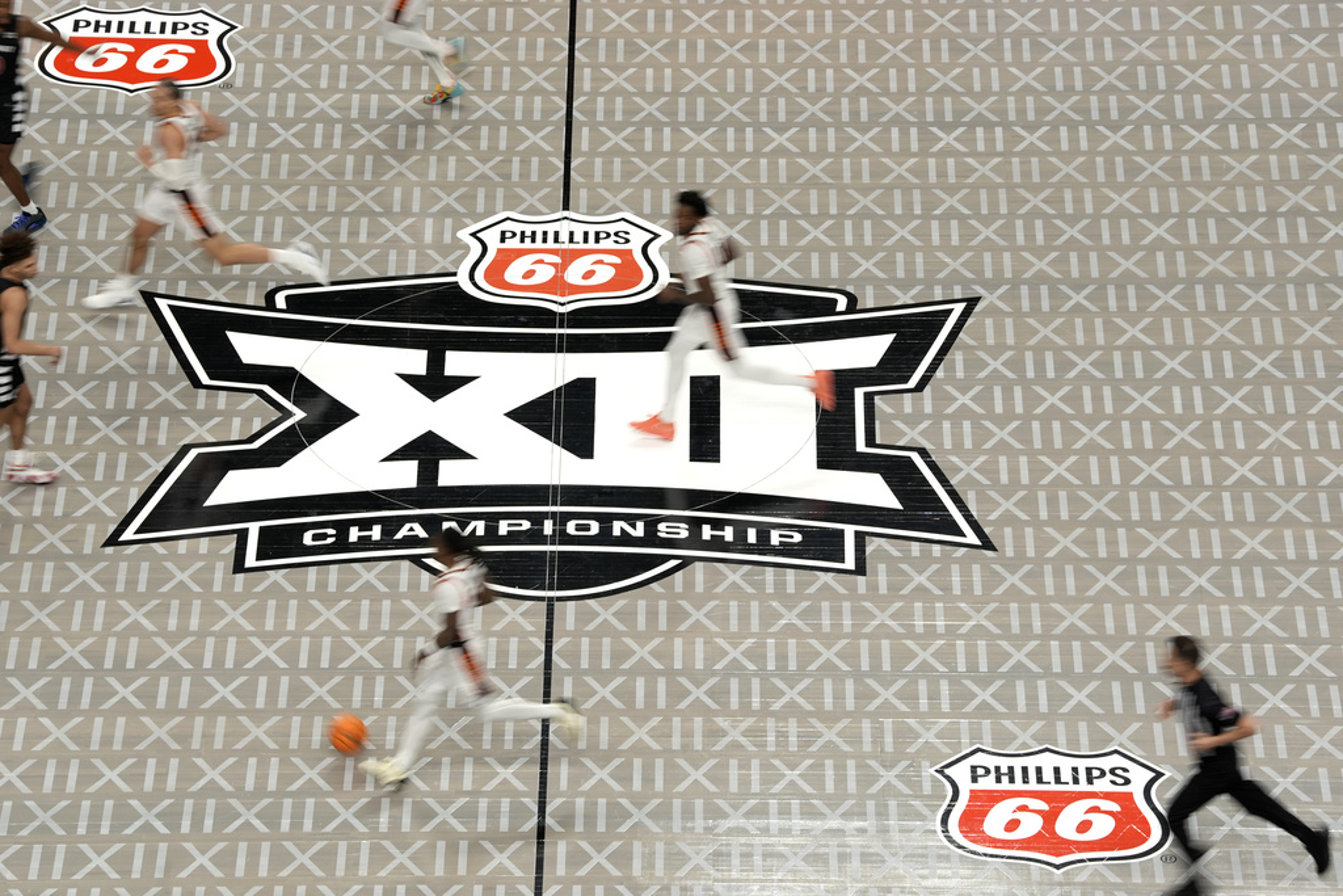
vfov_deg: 6.9
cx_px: 672
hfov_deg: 10.3
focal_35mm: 200
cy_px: 448
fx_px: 7462
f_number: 9
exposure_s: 1/60
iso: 500
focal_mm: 200
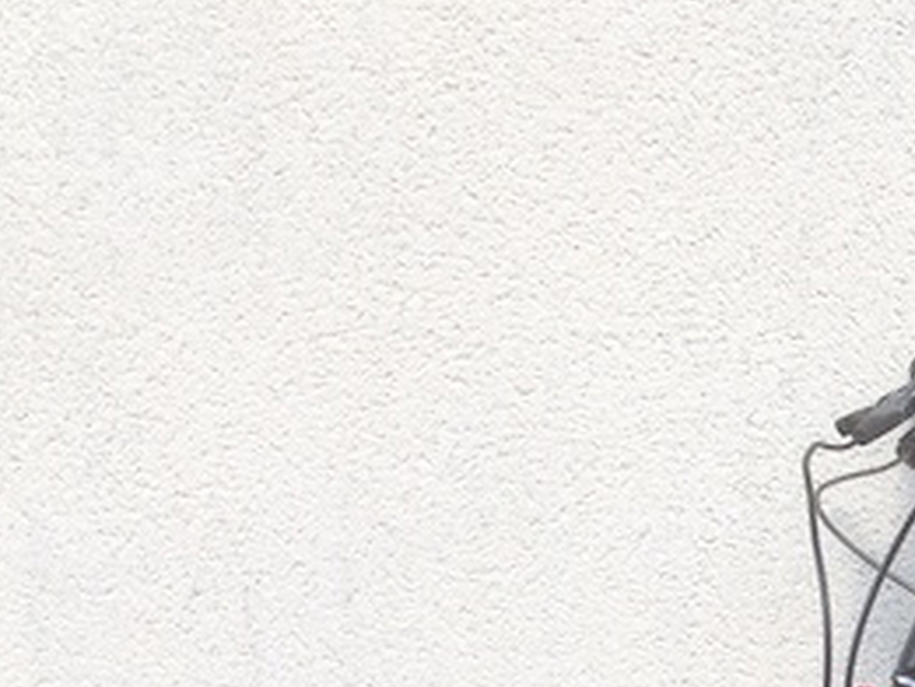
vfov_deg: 13.9
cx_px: 1336
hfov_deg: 17.6
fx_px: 2671
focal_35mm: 101
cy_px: 978
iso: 50
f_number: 2.4
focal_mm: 4.12
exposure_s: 1/244
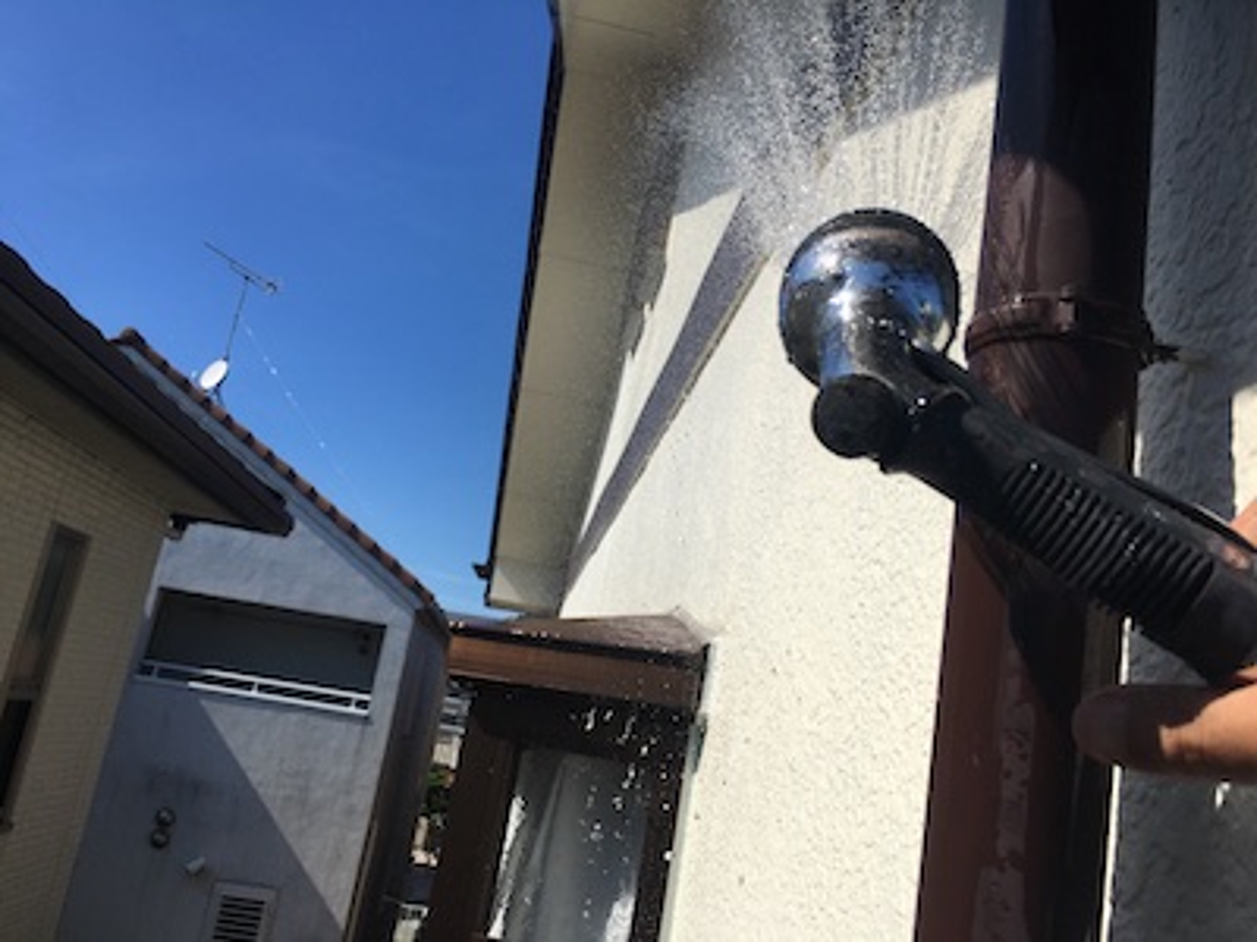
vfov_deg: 48.2
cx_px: 628
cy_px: 471
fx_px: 1053
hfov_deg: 61.7
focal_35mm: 29
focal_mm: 4.15
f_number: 2.2
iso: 25
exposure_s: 1/2959
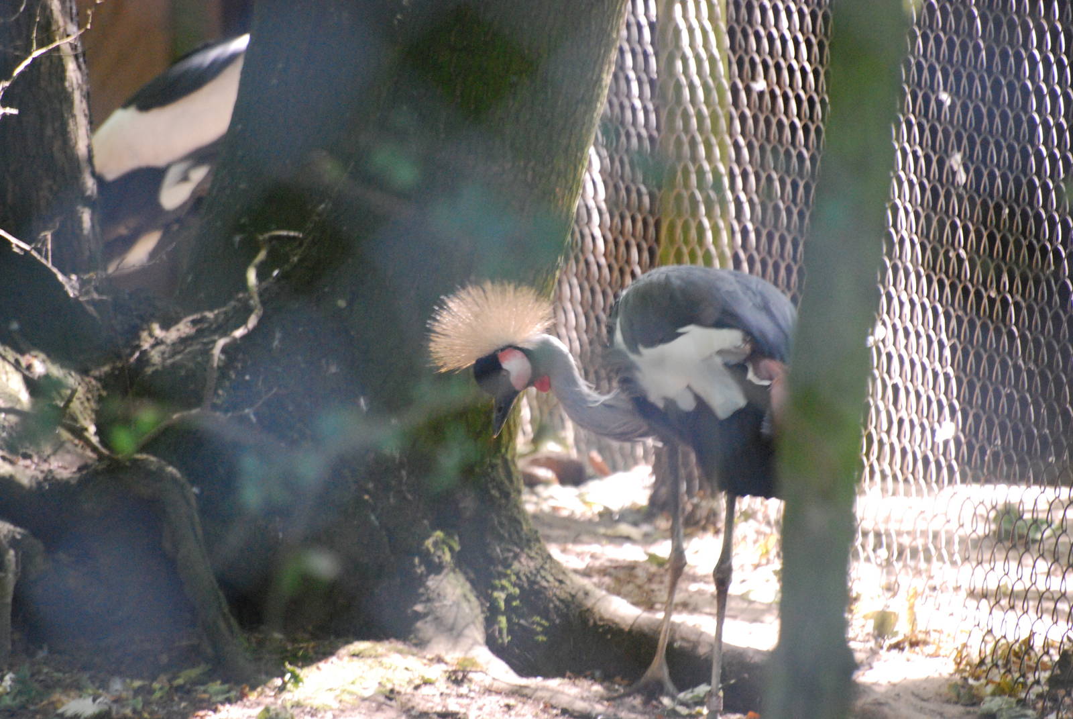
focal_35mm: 450
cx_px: 536
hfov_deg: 4.6
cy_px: 360
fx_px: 13428
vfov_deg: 3.1
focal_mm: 300
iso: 1600
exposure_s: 1/50
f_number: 5.6
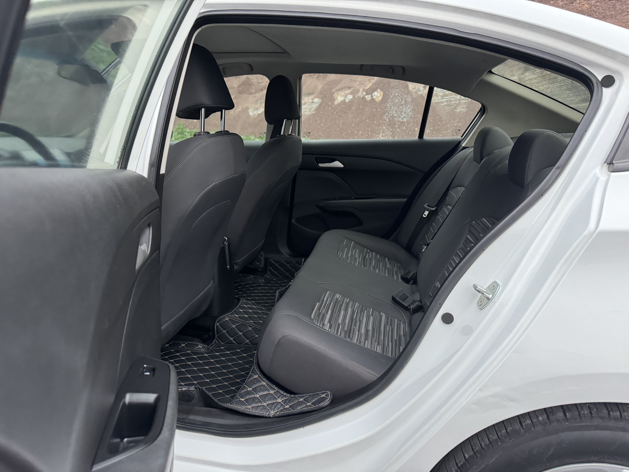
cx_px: 314
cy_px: 236
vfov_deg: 56.8
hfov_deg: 71.6
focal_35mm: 24
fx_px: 436
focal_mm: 6.86
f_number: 1.78
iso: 500
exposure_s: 1/60
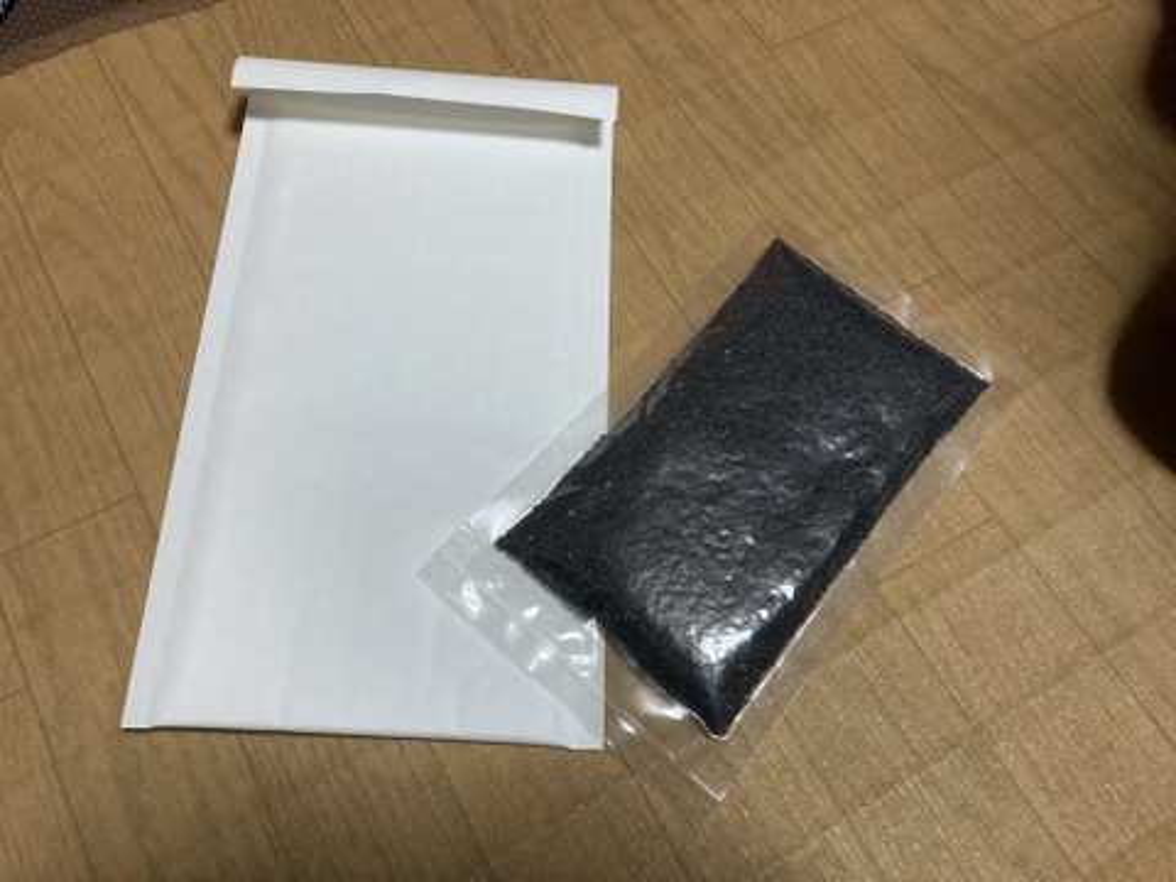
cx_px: 588
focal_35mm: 28
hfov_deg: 63.4
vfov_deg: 49.7
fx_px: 951
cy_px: 441
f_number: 1.8
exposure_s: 1/60
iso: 200
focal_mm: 3.99
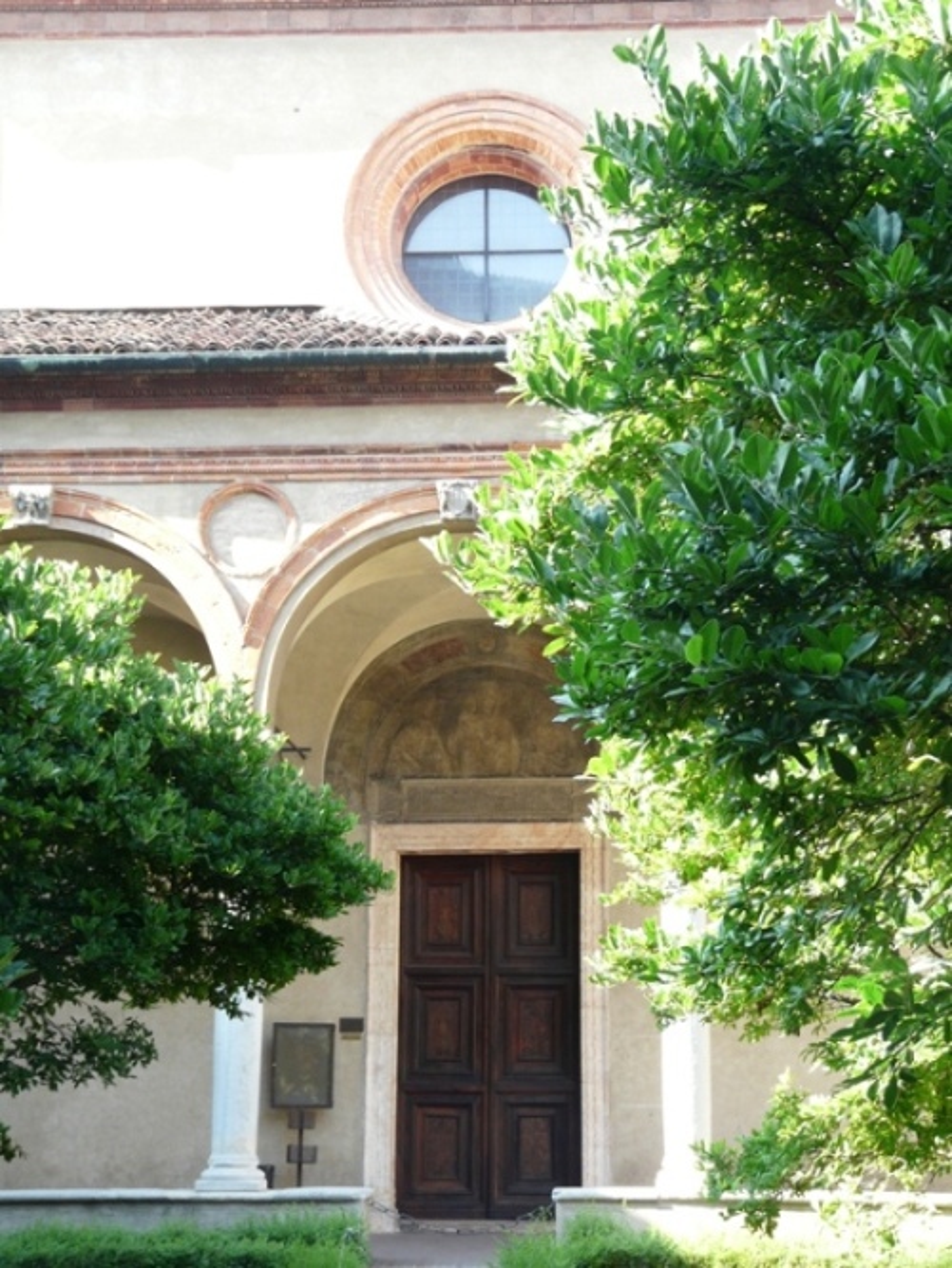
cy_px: 634
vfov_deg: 33.2
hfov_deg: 25.2
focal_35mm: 58
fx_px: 2125
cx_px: 476
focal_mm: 9.5
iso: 100
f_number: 3.2
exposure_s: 1/60
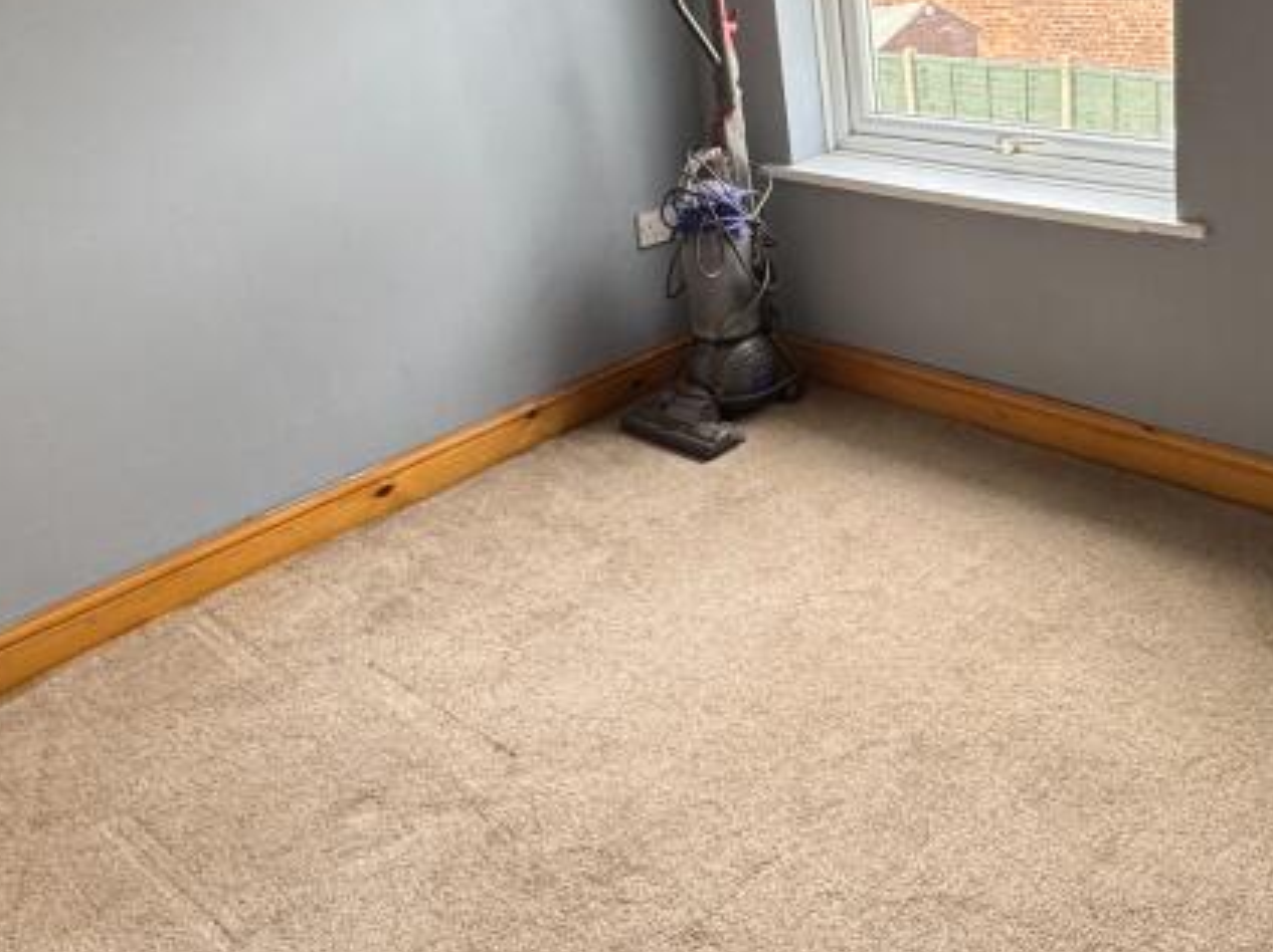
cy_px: 250
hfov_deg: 52.2
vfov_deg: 40.7
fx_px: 1250
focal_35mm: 34
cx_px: 917
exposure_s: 1/99
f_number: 2.2
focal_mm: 2.22
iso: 160
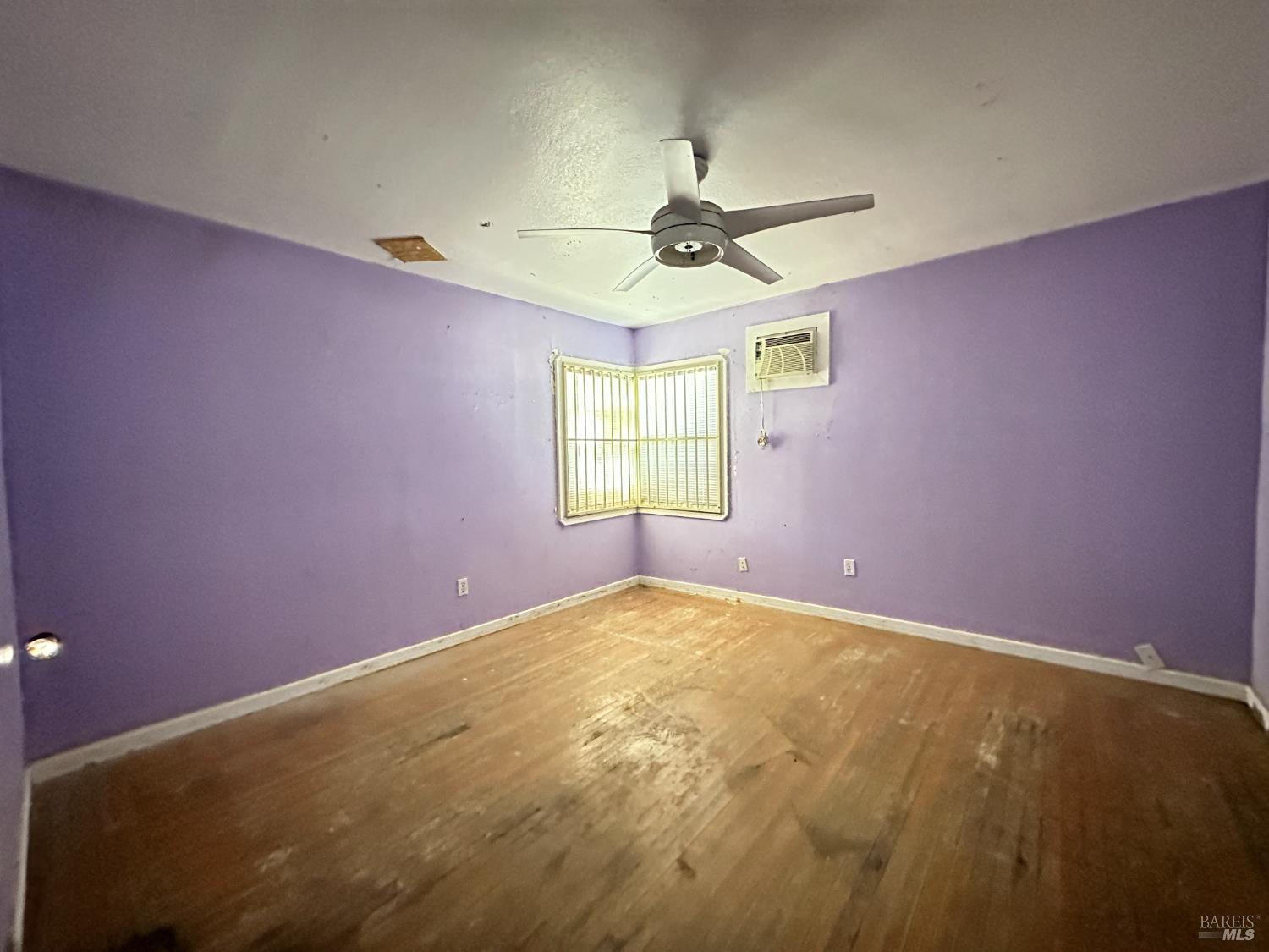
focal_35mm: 14
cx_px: 634
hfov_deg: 102.1
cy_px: 476
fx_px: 513
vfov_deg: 85.7
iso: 2000
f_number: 2.2
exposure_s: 1/30
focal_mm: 2.22
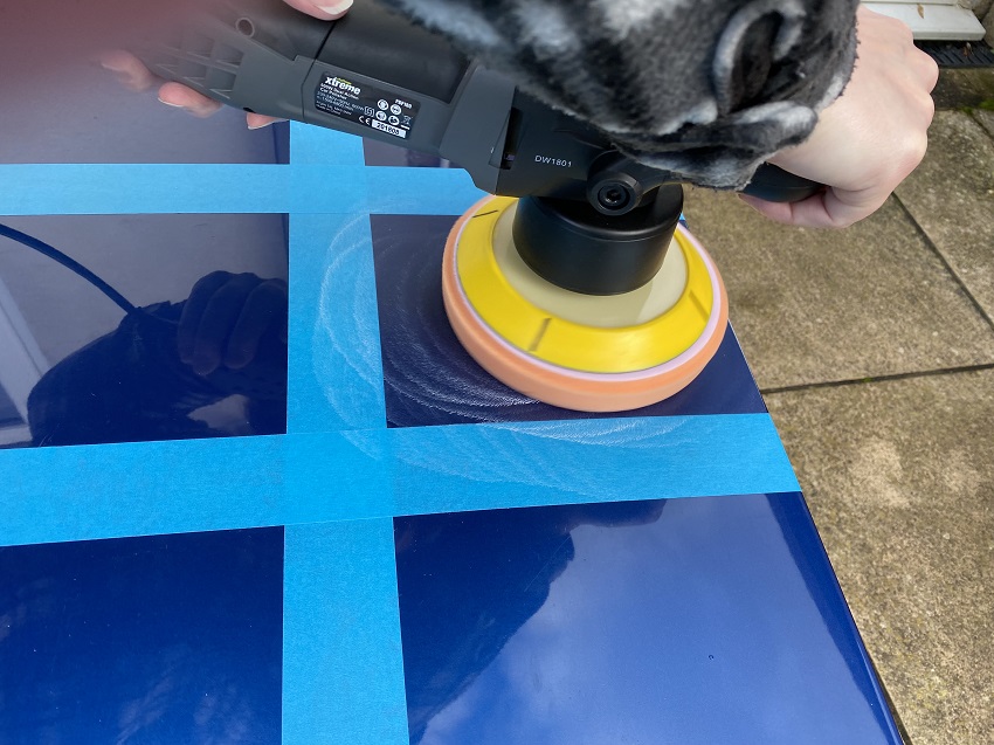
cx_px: 497
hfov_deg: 67.3
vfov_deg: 53.0
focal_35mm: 26
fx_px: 746
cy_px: 372
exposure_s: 1/137
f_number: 1.8
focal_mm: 4.25
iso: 32
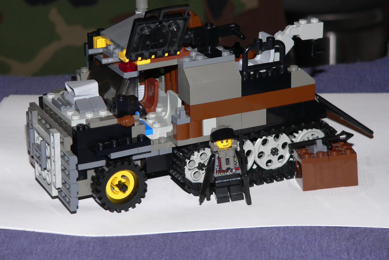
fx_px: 1178
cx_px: 193
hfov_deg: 18.8
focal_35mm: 109
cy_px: 115
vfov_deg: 12.6
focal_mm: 17.2
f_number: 2.8
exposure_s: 1/60
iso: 100
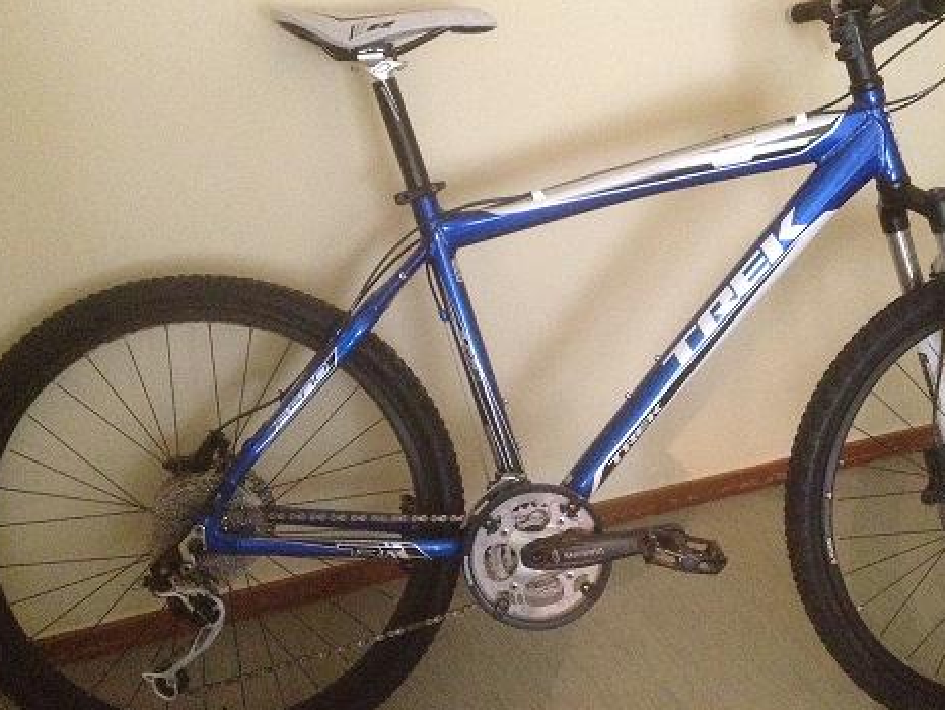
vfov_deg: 29.7
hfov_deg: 38.7
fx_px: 1338
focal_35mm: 49
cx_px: 575
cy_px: 331
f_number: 2.4
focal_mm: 4.28
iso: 800
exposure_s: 1/15
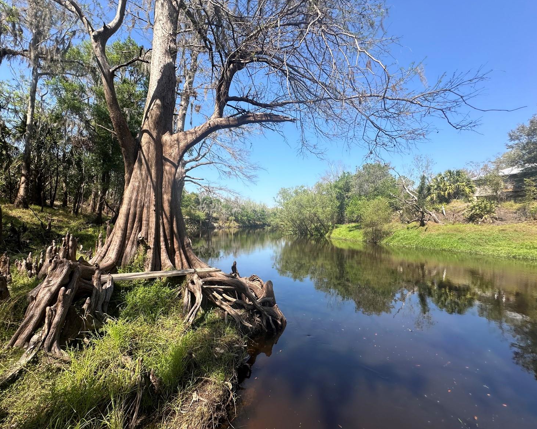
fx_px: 238
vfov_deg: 84.0
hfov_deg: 96.7
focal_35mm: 15
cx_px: 253
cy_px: 214
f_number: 2.2
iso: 40
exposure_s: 1/1103
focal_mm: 2.22
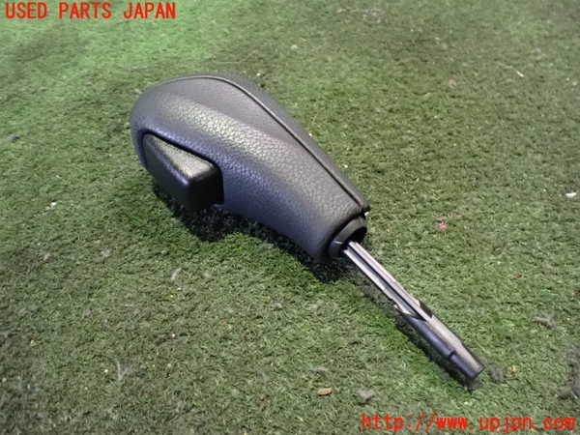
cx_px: 290
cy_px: 218
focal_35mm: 30
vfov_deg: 46.8
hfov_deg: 60.0
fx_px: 503
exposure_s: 1/30
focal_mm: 5.4
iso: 1600
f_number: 2.3
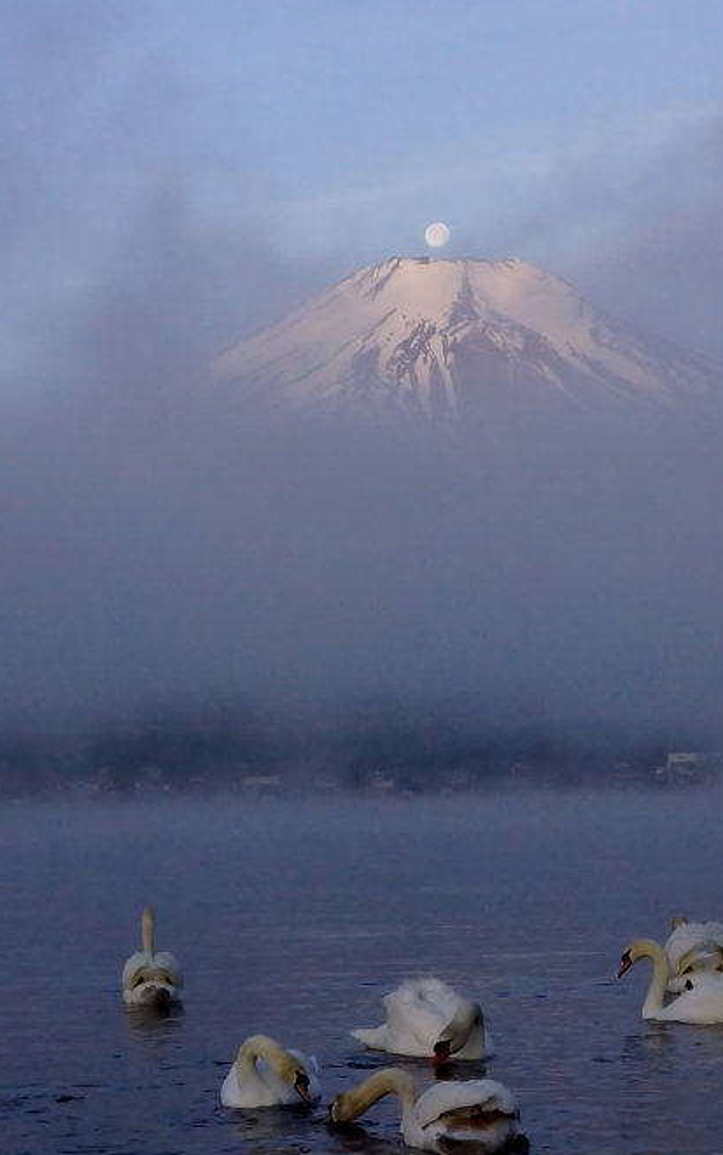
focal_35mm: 74
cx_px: 454
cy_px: 625
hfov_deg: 17.6
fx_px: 2331
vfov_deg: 27.8
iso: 800
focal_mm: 20
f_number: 8
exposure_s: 1/500
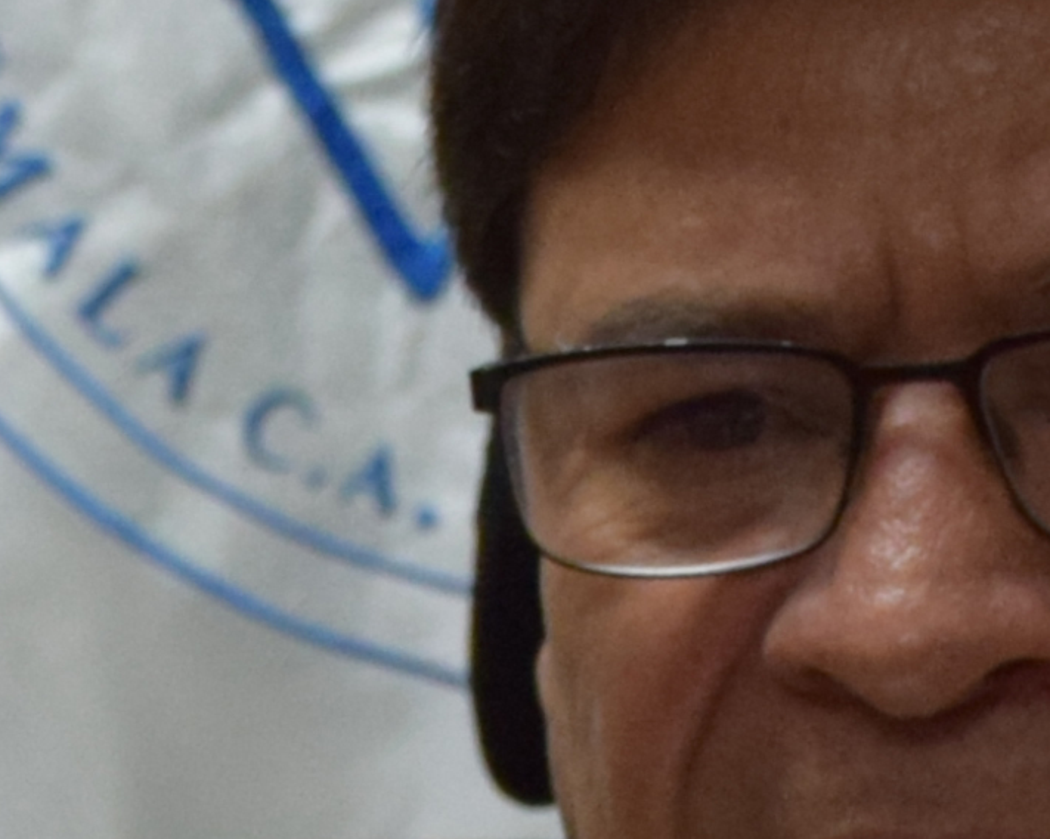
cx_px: 183
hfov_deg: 6.0
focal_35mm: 321
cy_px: 1541
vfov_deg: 4.8
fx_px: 9969
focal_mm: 27
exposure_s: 1/100
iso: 800
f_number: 5
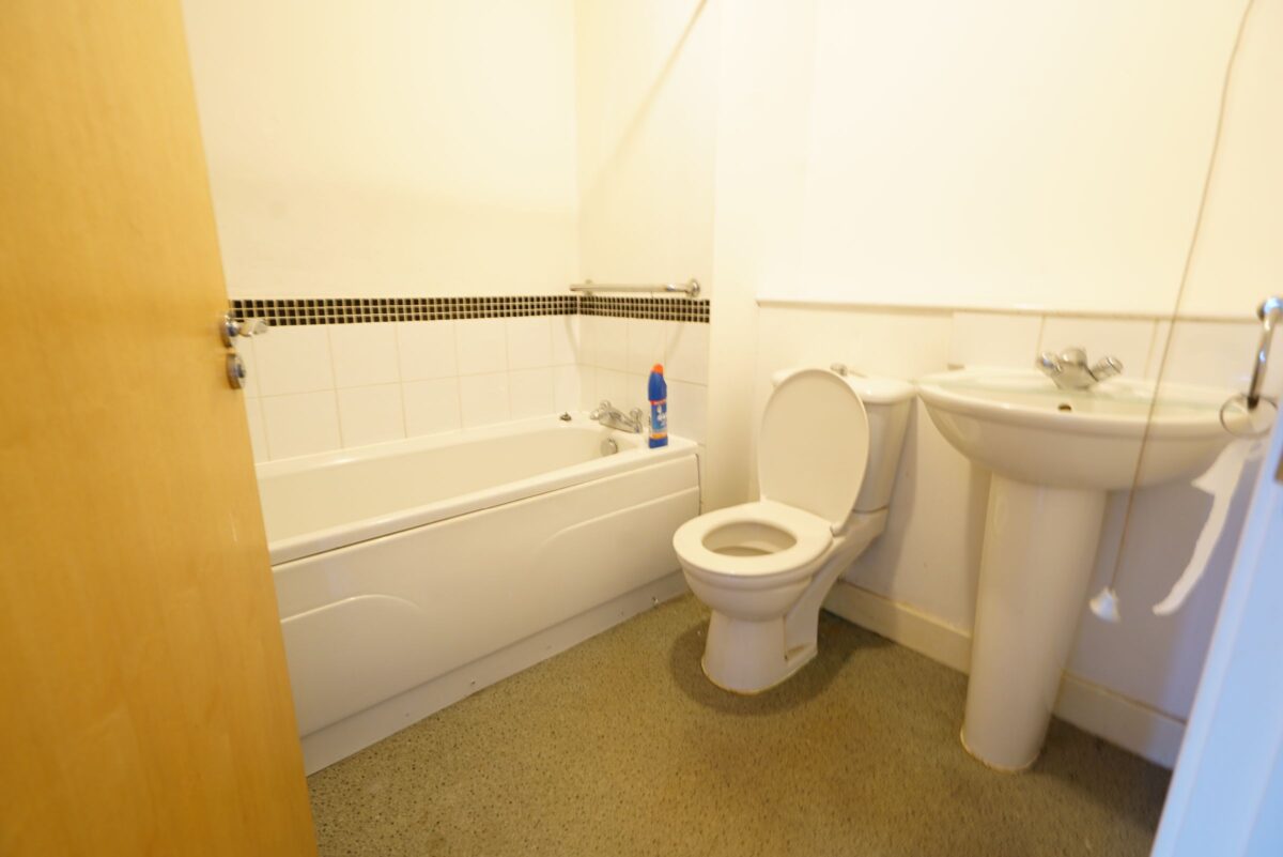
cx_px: 642
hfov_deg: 96.7
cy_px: 428
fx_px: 570
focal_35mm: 16
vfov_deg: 73.8
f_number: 5.6
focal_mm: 16
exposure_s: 1/5
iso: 500
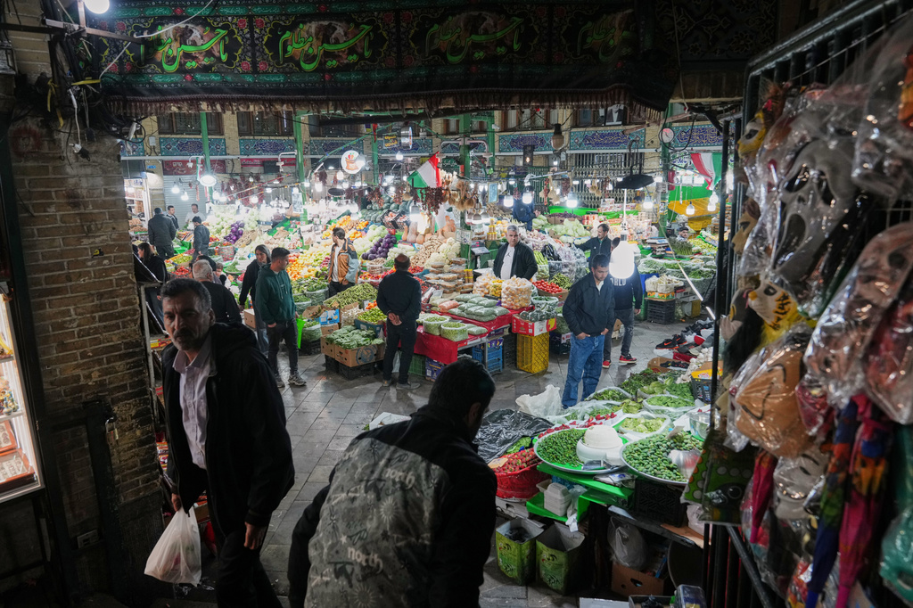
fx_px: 608
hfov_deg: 73.8
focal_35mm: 24
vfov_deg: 53.1
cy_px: 304
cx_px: 456
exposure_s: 1/320
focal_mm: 24
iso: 1250
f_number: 5
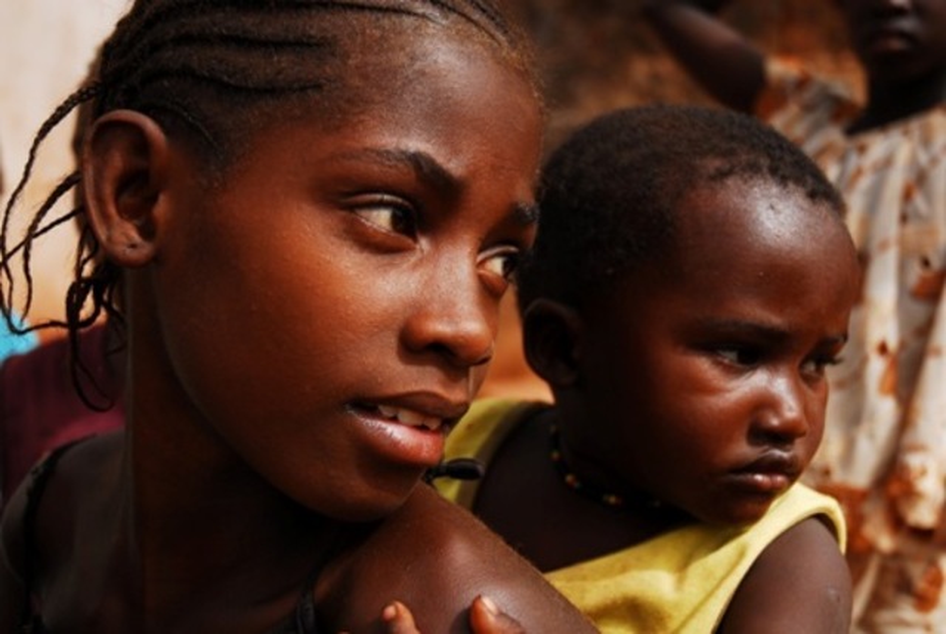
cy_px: 317
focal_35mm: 52
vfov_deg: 25.8
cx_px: 473
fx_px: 1382
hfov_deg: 37.8
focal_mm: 35
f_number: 4.2
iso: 100
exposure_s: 1/500
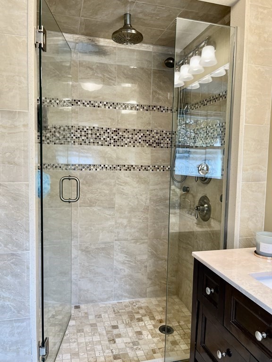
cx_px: 136
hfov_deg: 53.1
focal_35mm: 26
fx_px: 272
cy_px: 181
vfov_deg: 67.3
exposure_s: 1/120
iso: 125
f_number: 1.6
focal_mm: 5.1
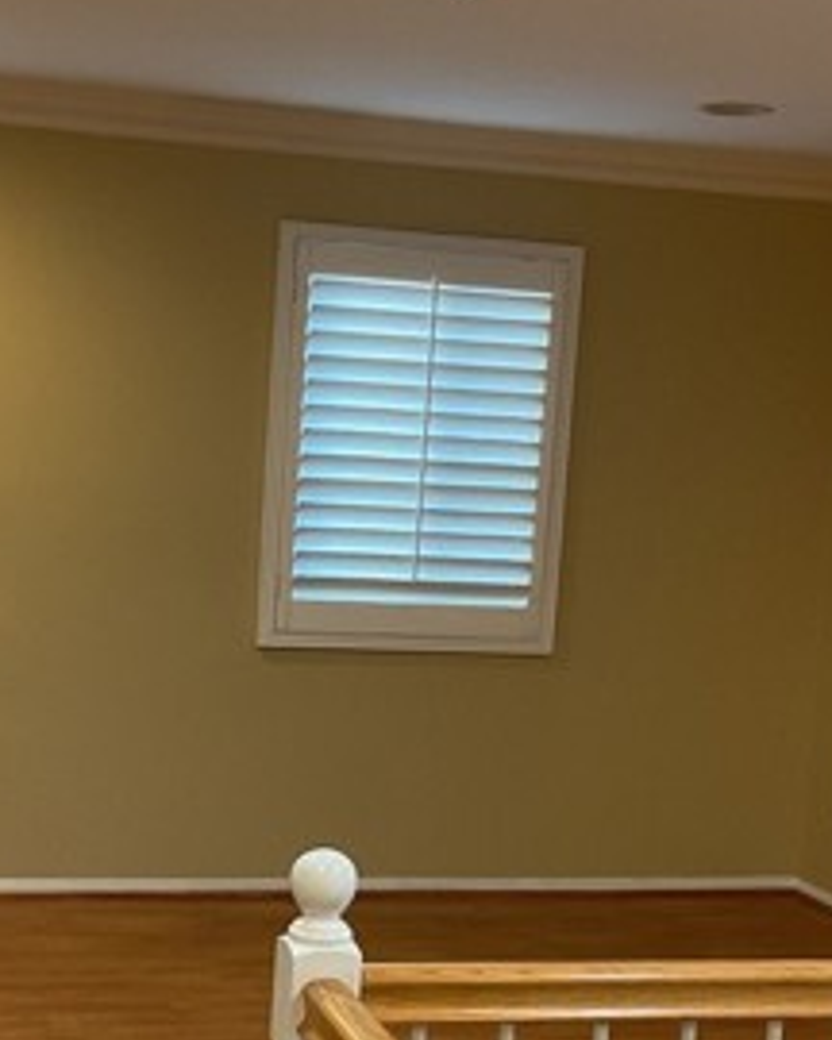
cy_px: 682
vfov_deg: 28.1
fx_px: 2062
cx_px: 324
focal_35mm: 67
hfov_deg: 22.8
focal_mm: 3
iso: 125
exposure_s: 1/60
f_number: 1.8
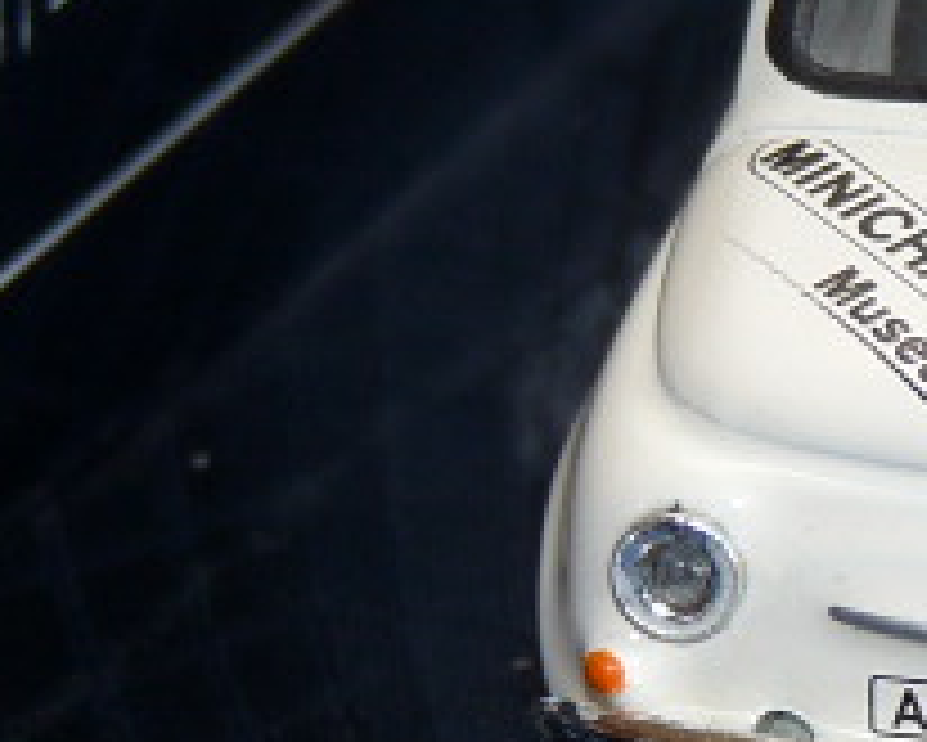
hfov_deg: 2.9
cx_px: 1260
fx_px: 18363
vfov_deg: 2.3
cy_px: 135
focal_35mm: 669
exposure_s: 1/40
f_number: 3.6
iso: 100
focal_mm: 22.3
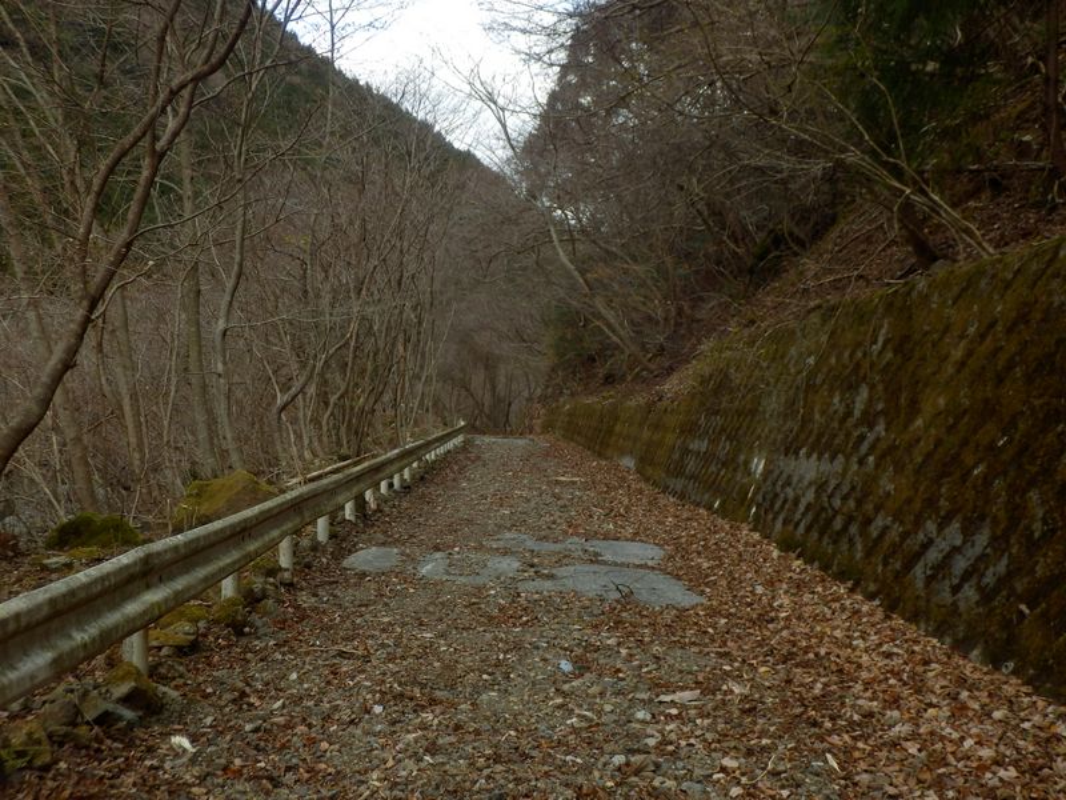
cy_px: 400
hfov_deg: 42.9
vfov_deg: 32.9
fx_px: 1355
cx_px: 533
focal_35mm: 44
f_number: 4.2
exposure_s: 1/160
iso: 80
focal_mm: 7.9
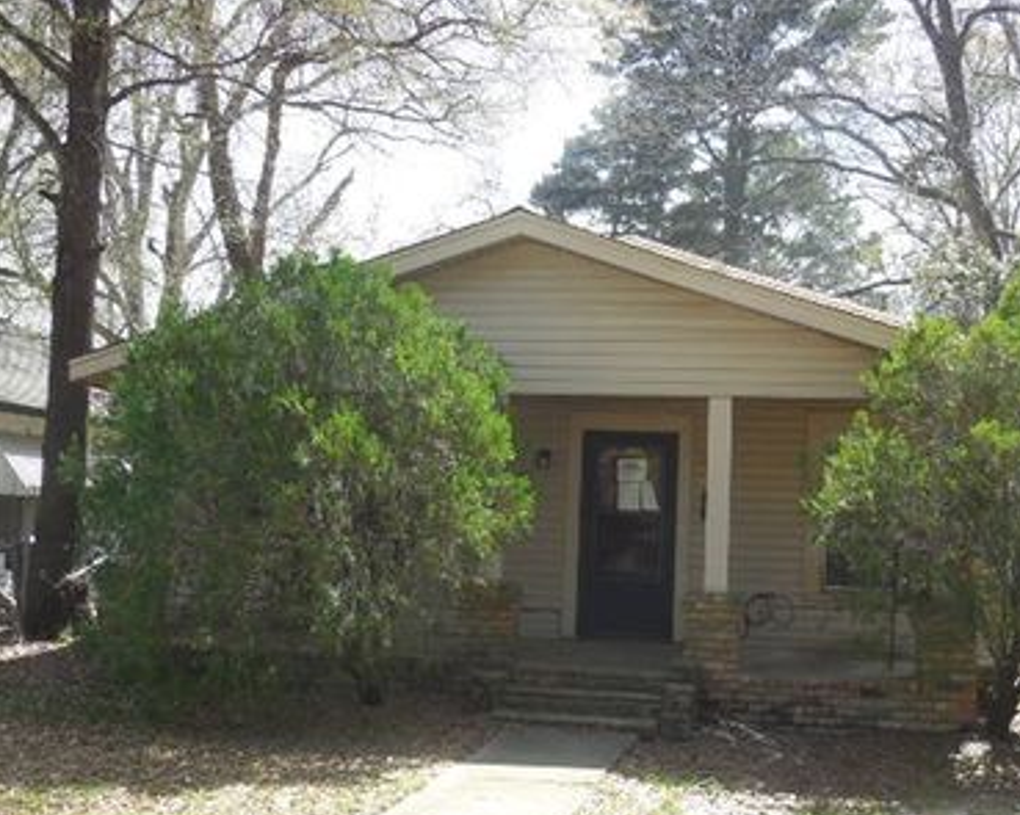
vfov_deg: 33.4
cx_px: 556
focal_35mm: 45
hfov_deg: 41.1
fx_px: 1358
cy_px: 446
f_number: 3.4
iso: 125
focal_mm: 6.1
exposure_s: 1/400
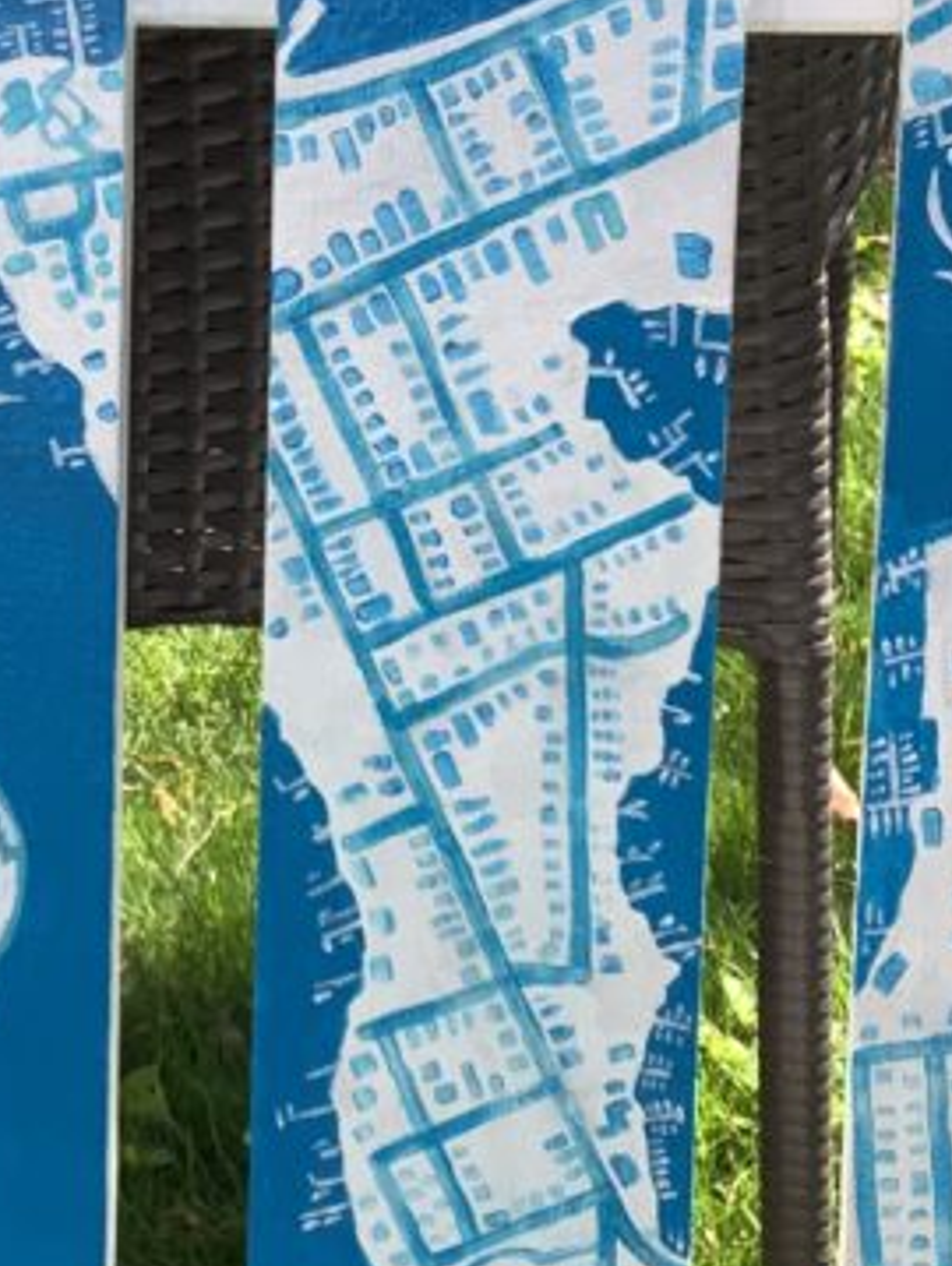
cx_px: 123
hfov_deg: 15.9
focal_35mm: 92
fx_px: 3368
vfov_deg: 21.3
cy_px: 548
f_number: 2.4
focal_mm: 3.3
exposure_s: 1/171
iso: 25
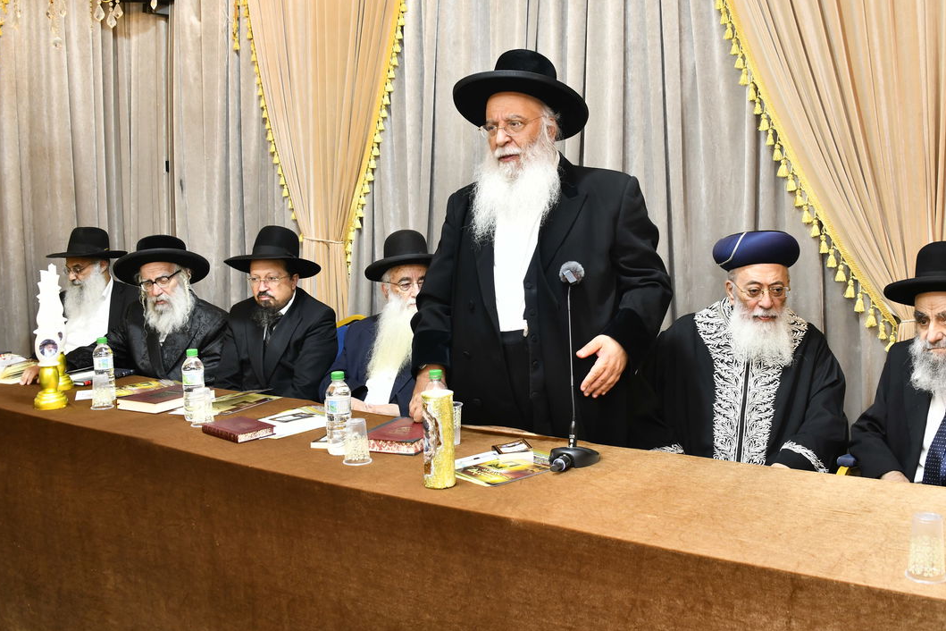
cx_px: 544
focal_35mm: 37
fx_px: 972
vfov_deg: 35.7
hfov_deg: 51.7
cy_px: 220
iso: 640
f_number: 5.6
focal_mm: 28
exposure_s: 1/100
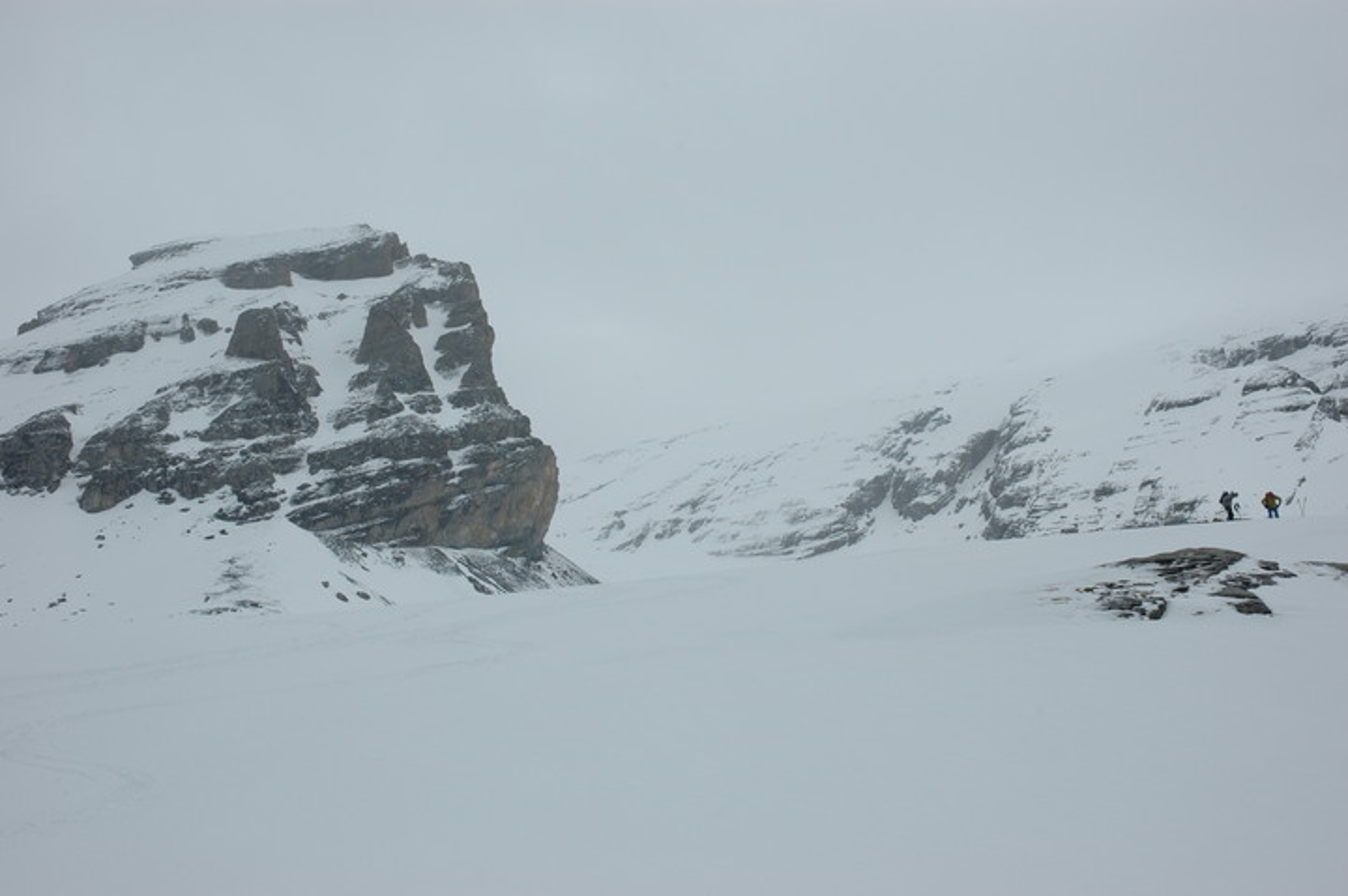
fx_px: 1740
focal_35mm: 46
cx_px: 674
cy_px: 448
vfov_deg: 28.9
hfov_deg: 42.4
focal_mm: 31
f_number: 13
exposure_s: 1/640
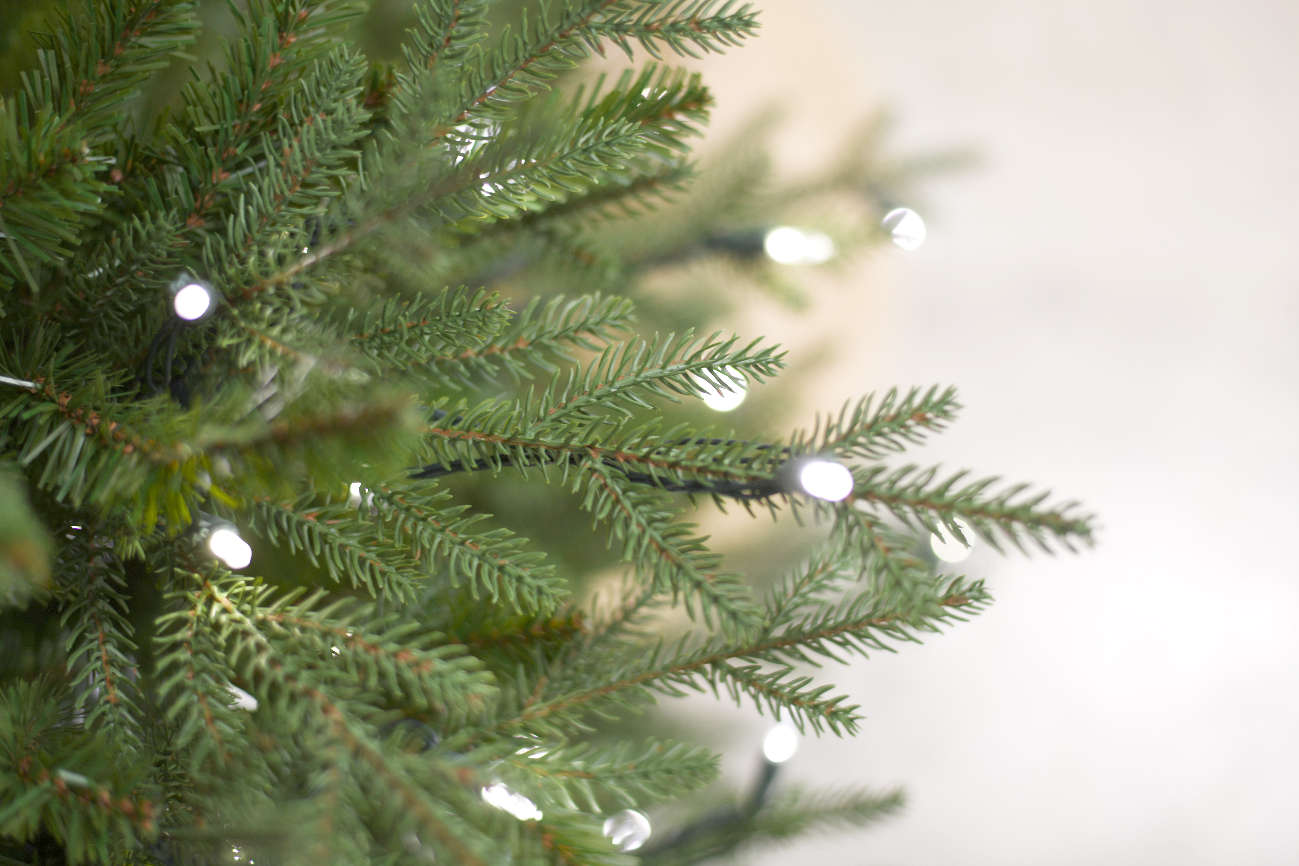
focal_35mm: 50
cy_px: 433
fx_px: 1804
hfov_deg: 39.6
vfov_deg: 27.0
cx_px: 650
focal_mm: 50
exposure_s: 1/20
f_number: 2.2
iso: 100
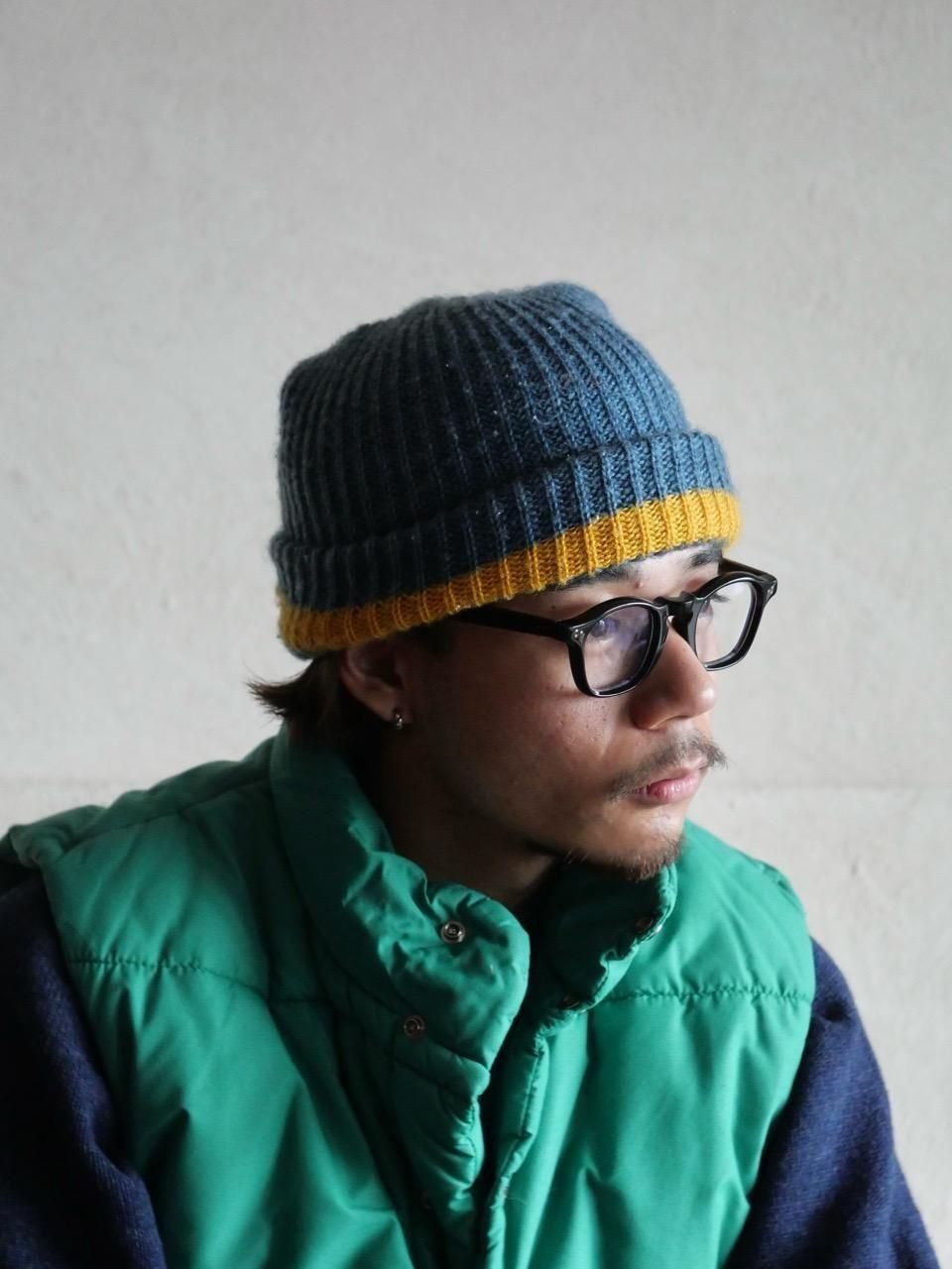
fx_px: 3080
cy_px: 634
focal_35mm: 84
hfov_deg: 17.6
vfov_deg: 23.3
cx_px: 476
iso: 3200
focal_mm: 42
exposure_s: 1/30
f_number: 3.9
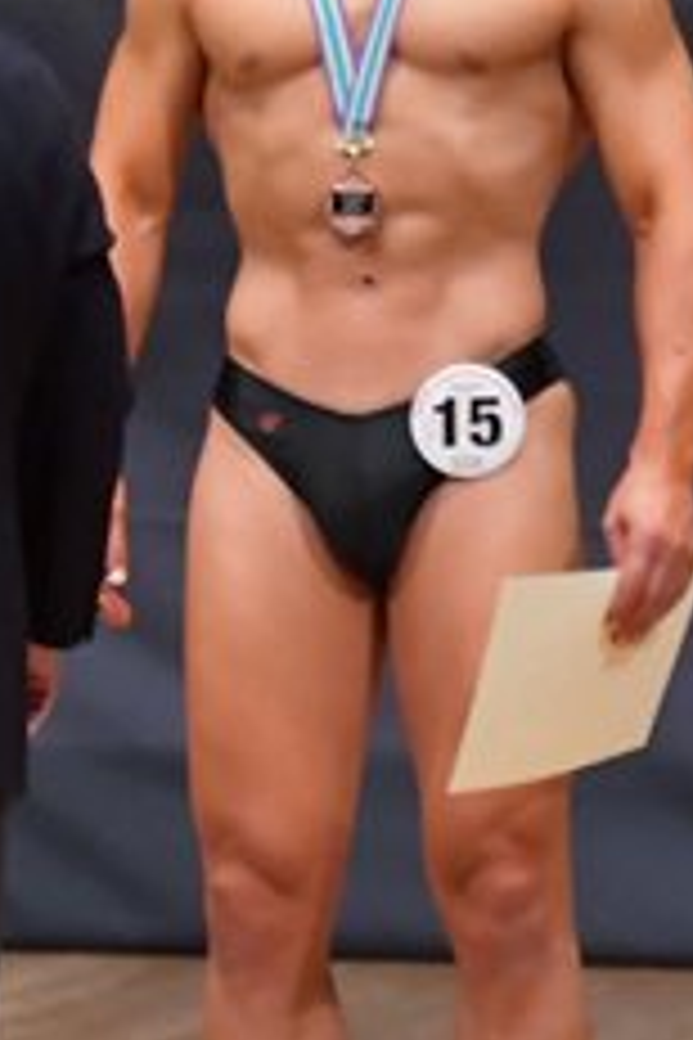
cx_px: -826
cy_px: 581
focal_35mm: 904
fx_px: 26101
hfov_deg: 1.5
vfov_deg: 2.3
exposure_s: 1/400
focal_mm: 180
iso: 6400
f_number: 5.6
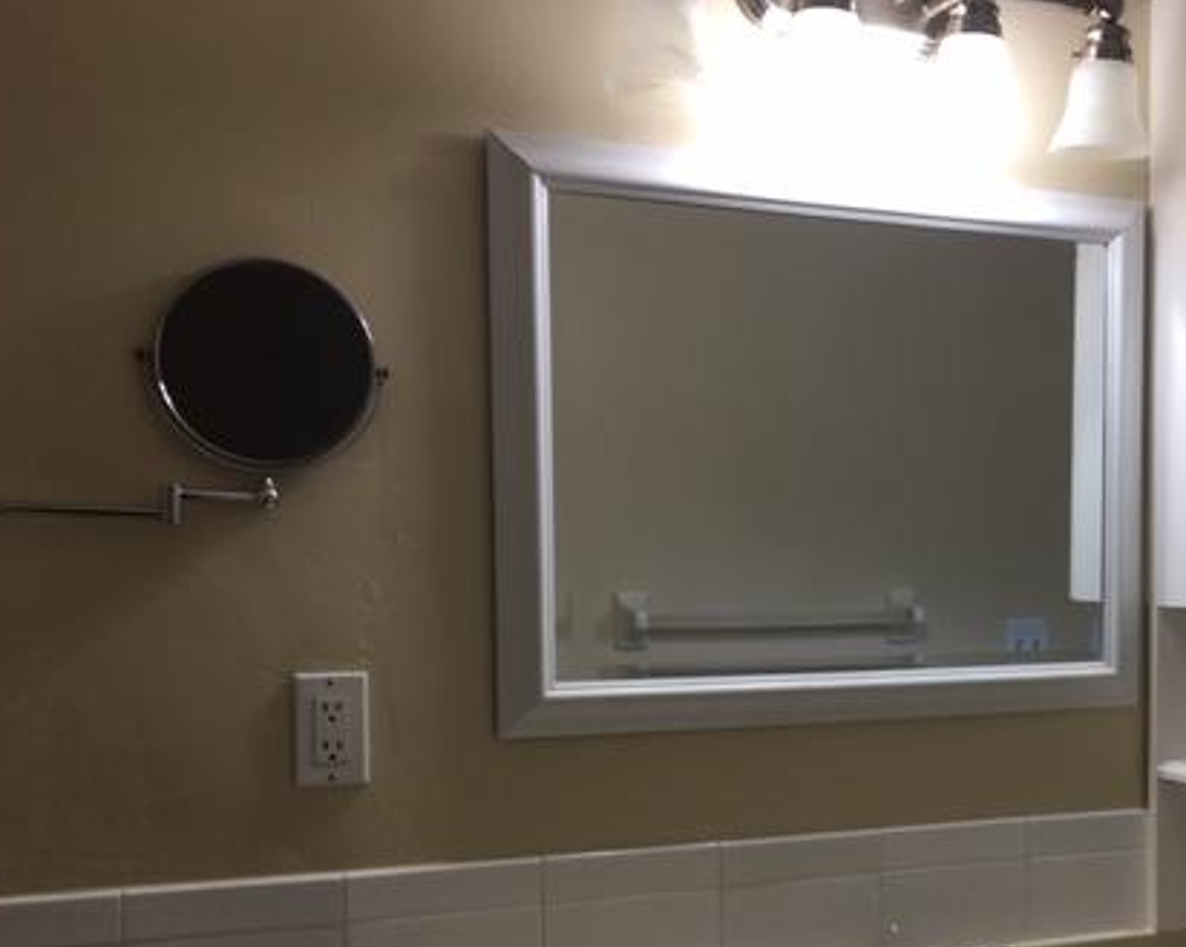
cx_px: 881
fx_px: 1543
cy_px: 639
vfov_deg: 33.8
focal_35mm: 44
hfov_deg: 40.9
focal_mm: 4.15
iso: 25
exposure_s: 1/40
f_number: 2.2
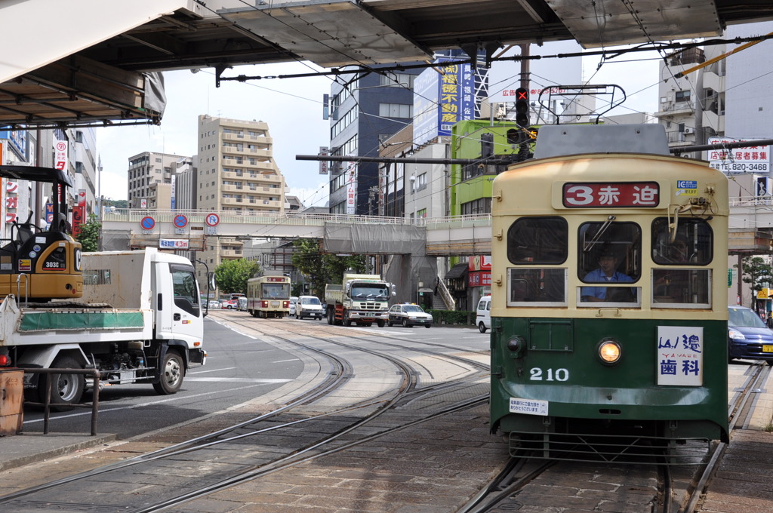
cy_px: 256
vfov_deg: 26.4
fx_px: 1094
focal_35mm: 51
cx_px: 386
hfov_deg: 38.9
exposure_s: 1/250
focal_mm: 34
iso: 200
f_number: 10
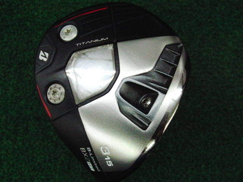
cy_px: 91
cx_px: 122
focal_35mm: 37
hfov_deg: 50.1
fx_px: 260
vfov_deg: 38.7
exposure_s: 1/800
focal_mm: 6.42
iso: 3200
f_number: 3.6
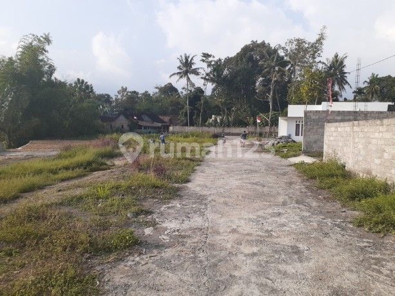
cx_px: 198
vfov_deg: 51.4
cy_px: 148
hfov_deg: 65.3
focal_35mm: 27
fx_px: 308
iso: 40
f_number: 1.9
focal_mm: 3.6
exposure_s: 1/998
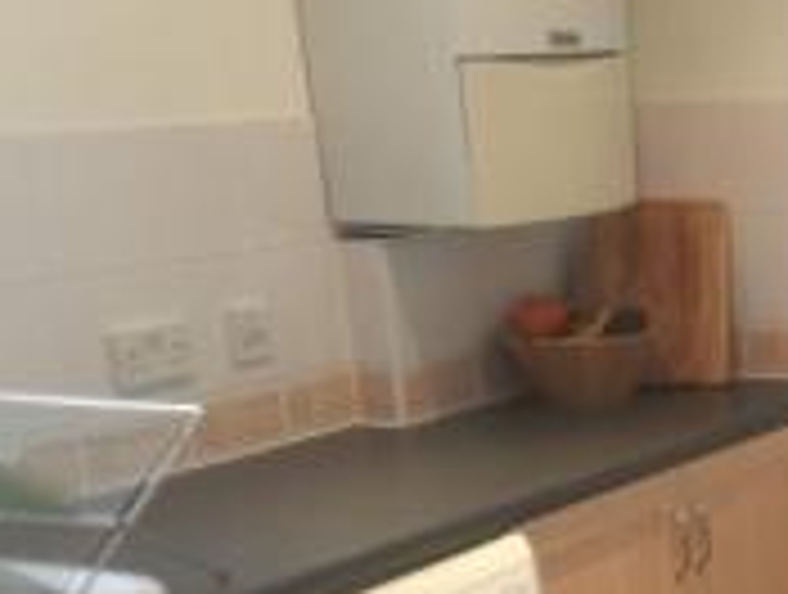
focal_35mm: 85
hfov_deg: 20.5
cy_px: 716
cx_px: 1090
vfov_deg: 16.7
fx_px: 1939
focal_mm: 4.5
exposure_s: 1/33.3
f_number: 4
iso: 200
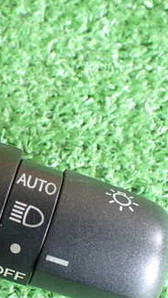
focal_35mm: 58
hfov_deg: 19.8
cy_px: 194
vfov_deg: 35.7
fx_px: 460
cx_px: -20
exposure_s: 1/60
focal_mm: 5.4
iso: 800
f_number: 2.3
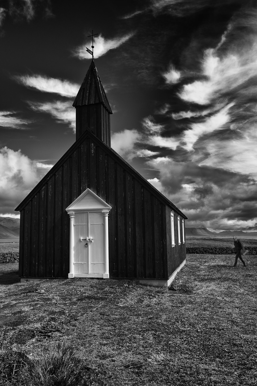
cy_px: 193
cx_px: 128
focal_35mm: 27
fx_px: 289
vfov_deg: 67.4
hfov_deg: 47.9
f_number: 9
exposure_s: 1/125
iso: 100
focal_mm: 18
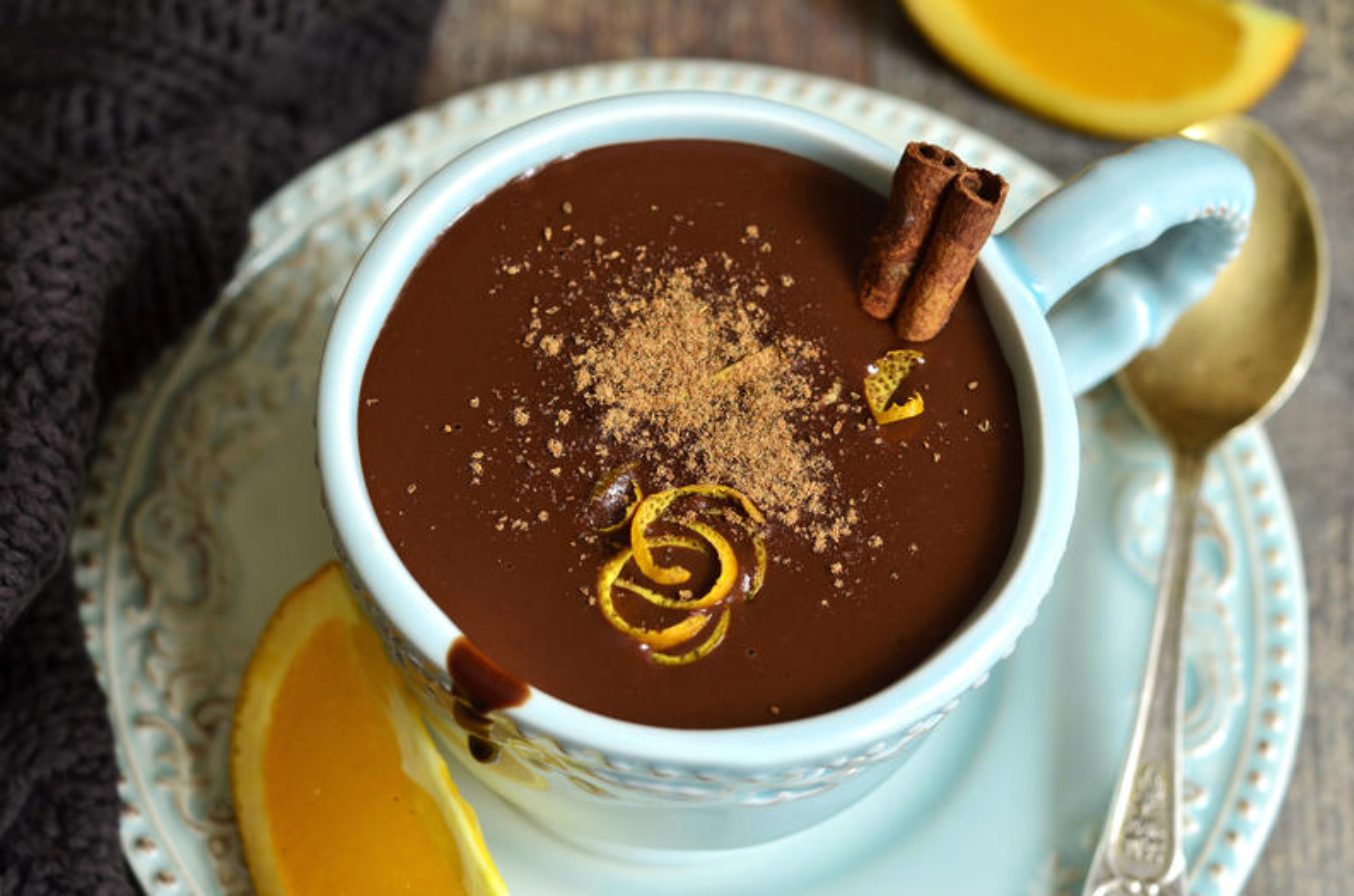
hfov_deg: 22.7
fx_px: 3378
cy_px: 448
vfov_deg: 15.1
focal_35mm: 90
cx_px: 677
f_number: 5.6
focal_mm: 60
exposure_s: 1/10
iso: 200
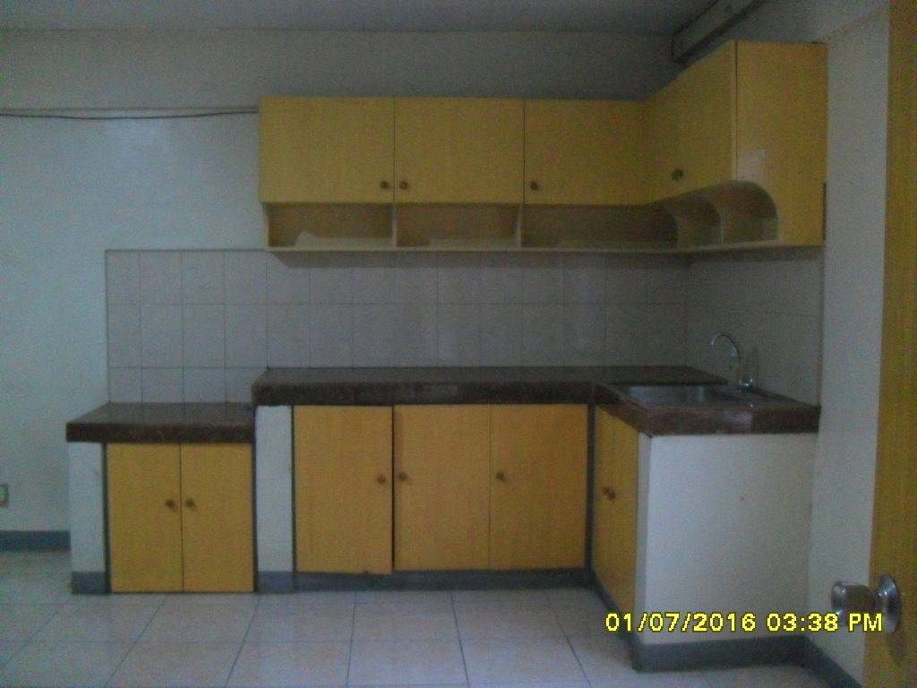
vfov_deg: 40.7
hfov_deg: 52.6
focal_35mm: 35
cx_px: 458
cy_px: 344
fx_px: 927
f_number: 2.8
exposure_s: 1/15
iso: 800
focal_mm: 6.2
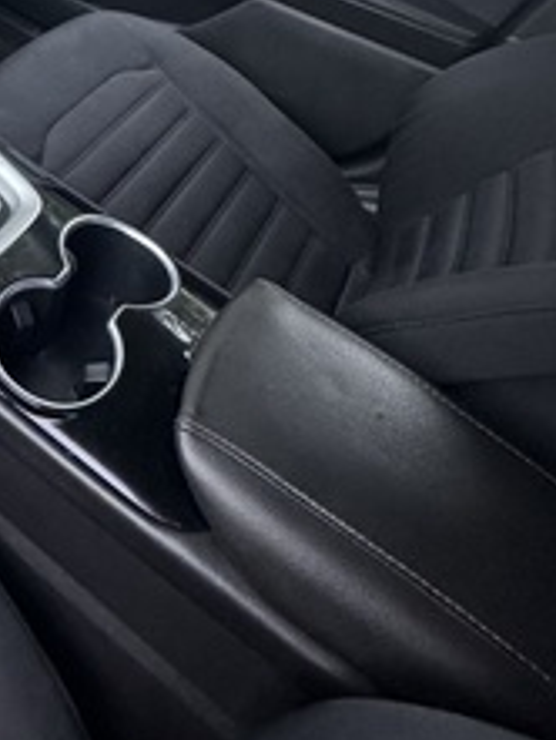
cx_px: -57
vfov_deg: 39.4
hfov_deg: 33.0
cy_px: -87
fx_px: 813
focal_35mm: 38
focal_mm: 2.22
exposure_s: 1/68
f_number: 2.2
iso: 320
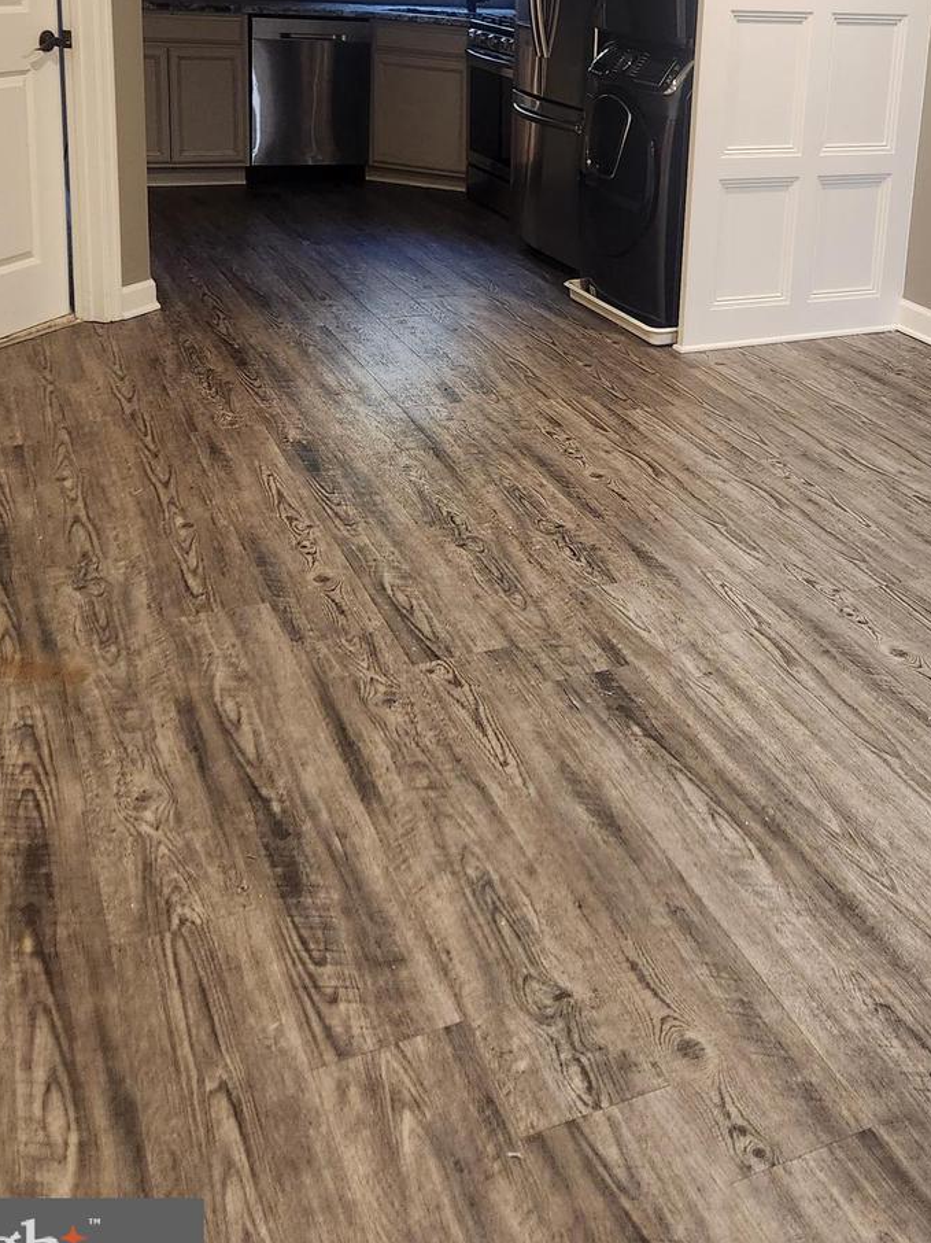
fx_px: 1399
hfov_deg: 36.3
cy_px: 257
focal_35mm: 39
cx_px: 651
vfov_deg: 45.6
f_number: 1.8
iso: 800
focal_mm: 5.4
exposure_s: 1/120
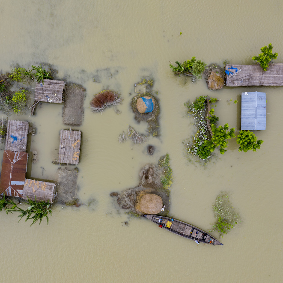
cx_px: 124
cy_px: 142
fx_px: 333
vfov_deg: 46.0
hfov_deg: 45.9
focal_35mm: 36
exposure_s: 1/240
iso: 100
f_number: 5.6
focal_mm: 10.26
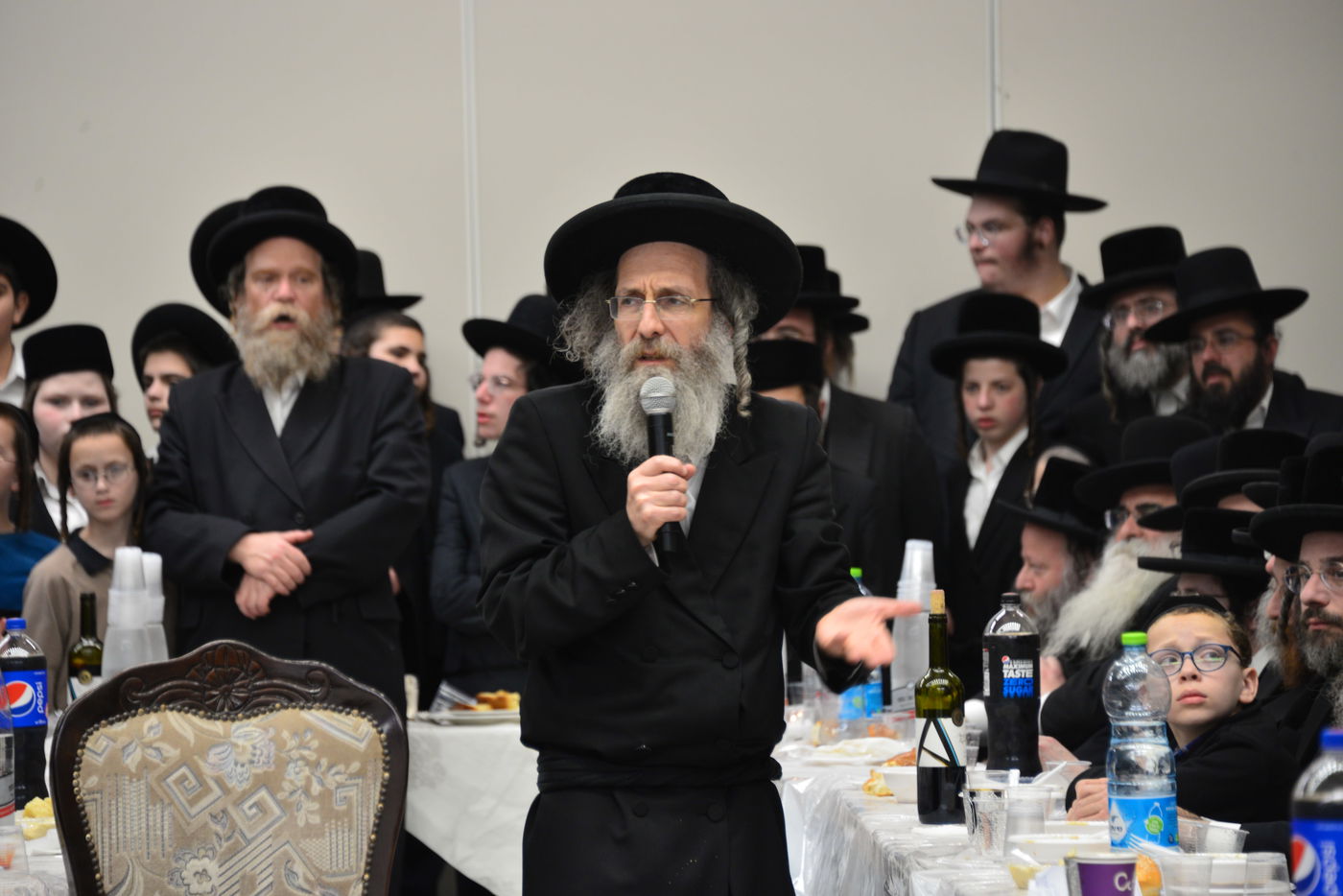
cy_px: 448
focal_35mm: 210
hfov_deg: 9.8
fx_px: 7835
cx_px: 672
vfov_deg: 6.5
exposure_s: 1/100
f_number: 5.6
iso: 1000
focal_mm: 210
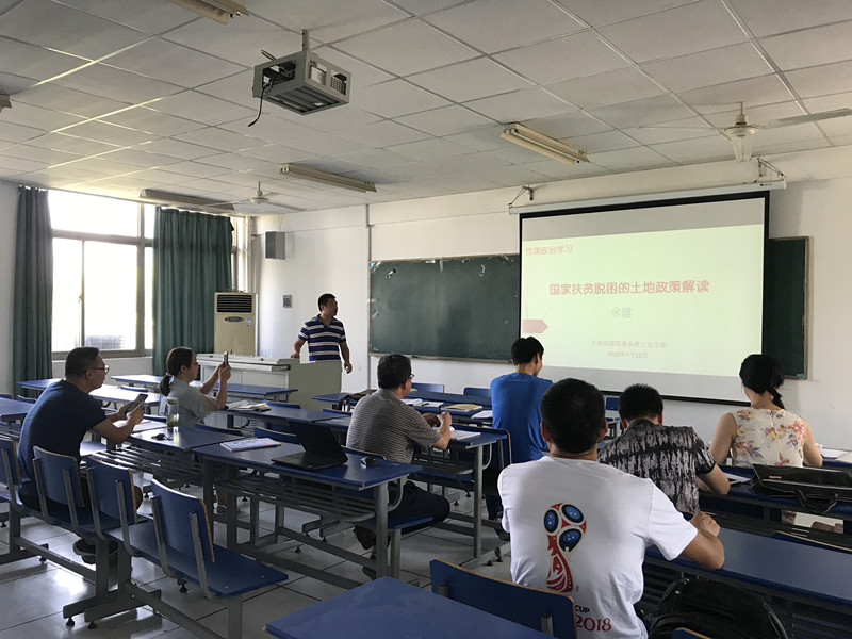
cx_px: 426
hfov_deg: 63.4
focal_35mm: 28
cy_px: 320
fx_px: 689
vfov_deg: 49.7
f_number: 1.8
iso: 25
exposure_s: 1/30
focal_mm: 3.99
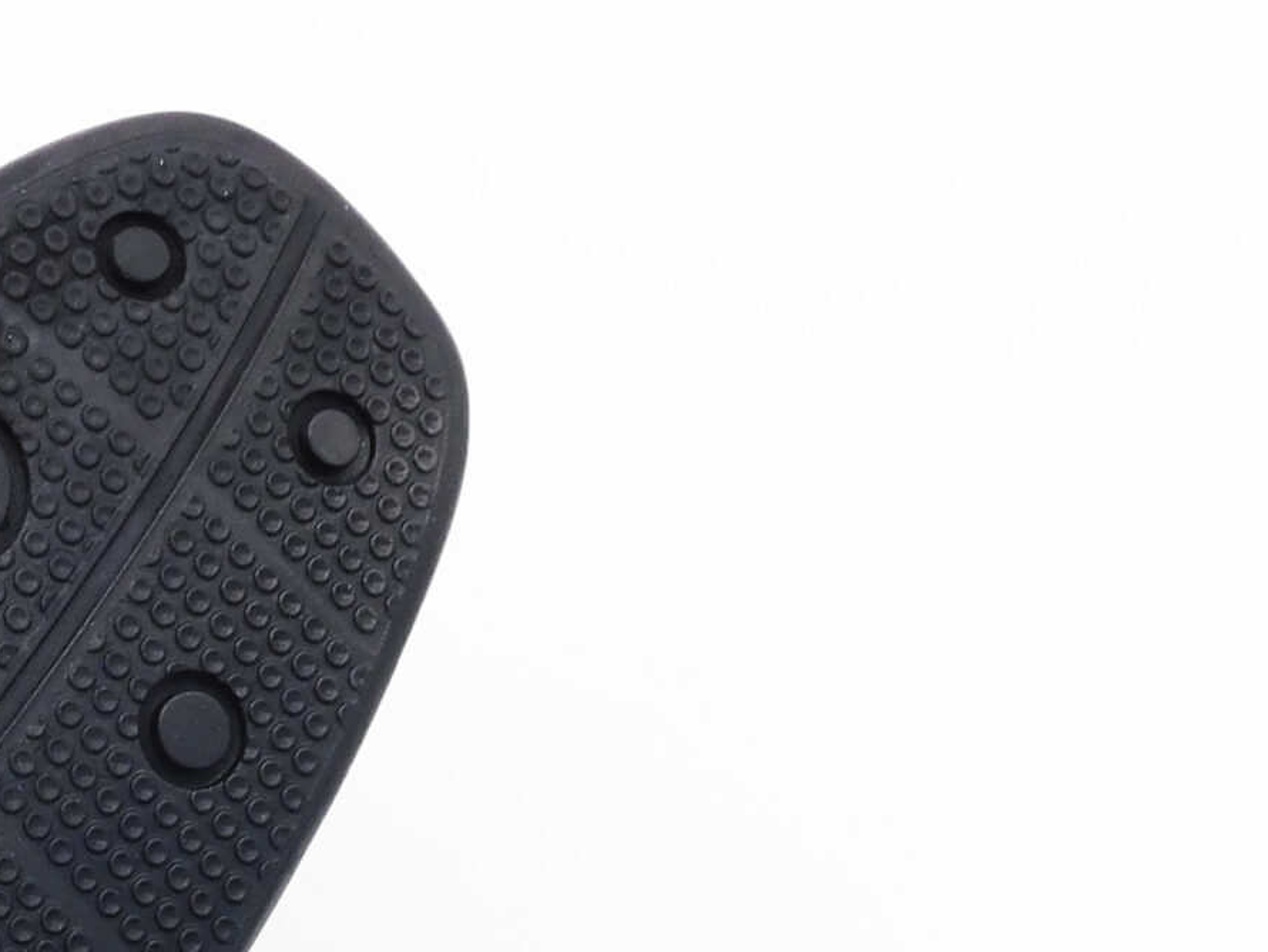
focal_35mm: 115
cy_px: 1237
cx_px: 38
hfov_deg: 16.8
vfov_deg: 12.5
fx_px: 4214
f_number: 3.6
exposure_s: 1/250
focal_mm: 7.1
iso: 125
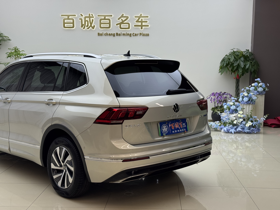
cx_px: 140
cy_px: 105
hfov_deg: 39.7
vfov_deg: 30.3
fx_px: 388
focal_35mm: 48
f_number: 1.78
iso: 64
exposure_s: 1/364
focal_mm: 6.76
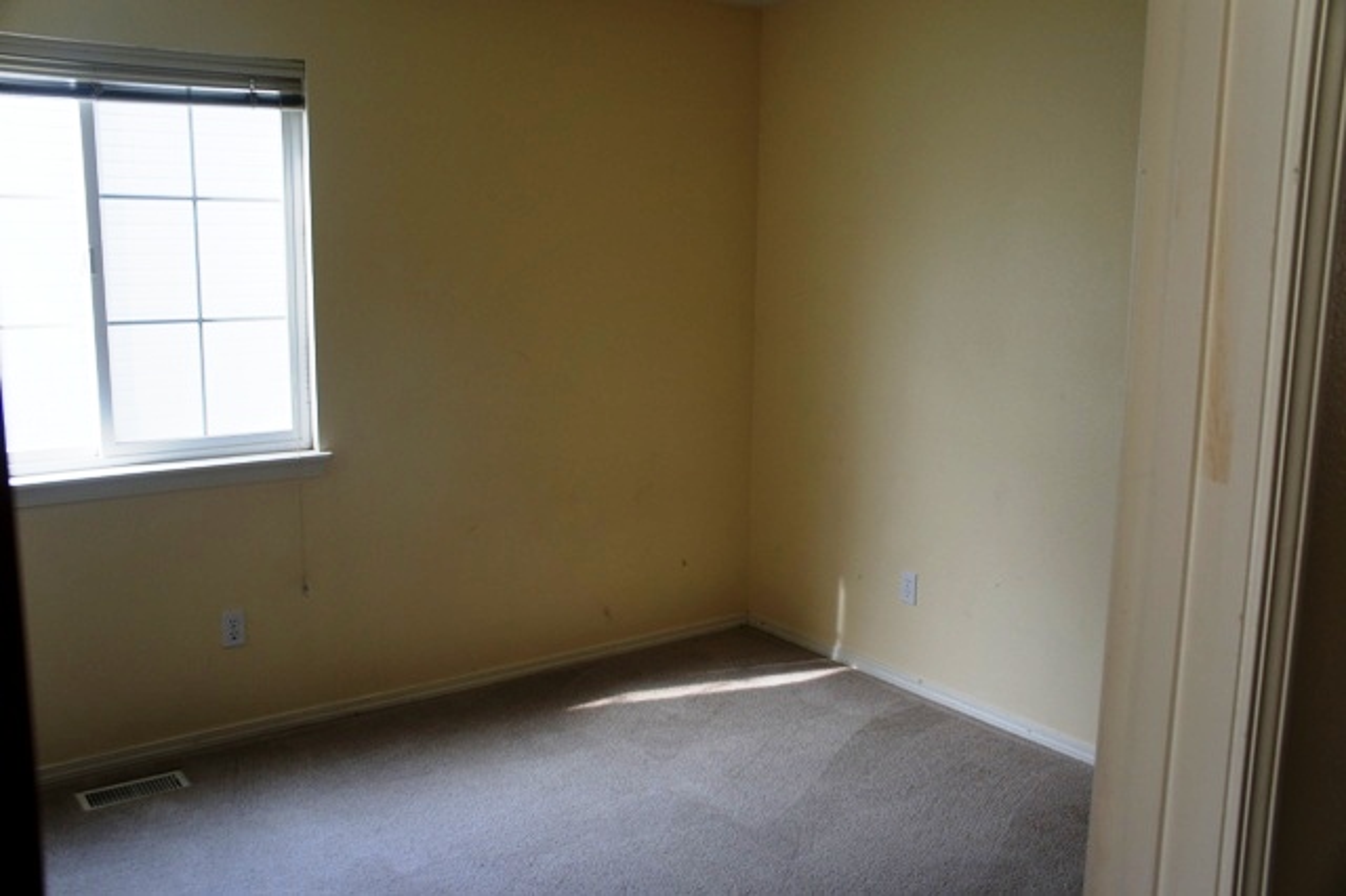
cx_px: 673
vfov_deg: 41.7
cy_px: 448
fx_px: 1177
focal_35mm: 32
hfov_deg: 59.5
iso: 200
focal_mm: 21
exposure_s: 1/50
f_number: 4.5
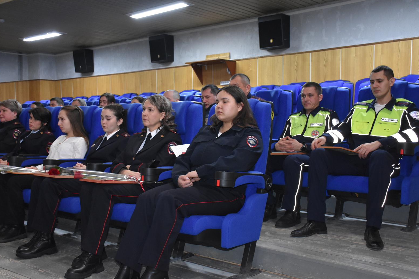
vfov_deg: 33.4
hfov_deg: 48.5
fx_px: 466
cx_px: 212
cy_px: 140
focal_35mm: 40
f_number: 3.8
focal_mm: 26
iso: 2200
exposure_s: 1/60
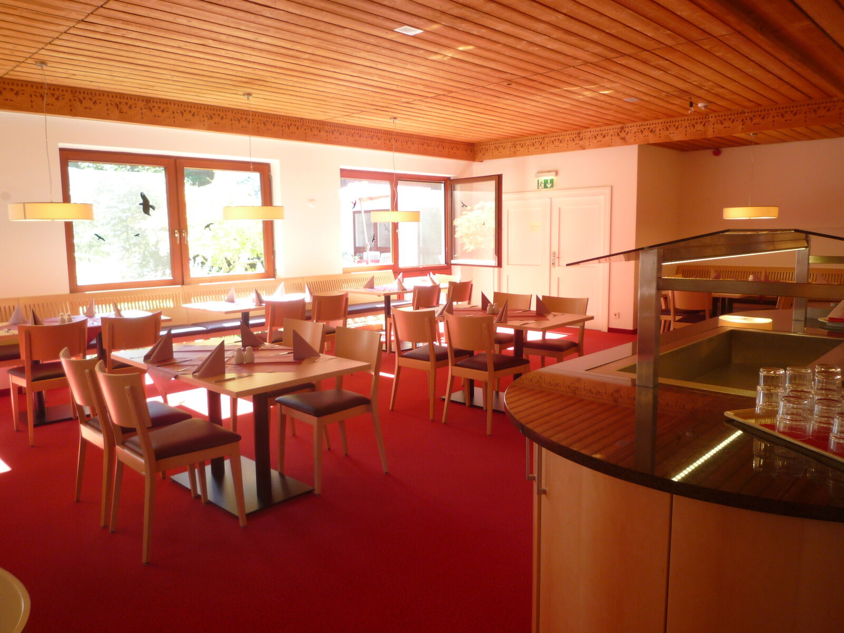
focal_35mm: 25
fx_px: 610
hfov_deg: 69.4
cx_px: 422
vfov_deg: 54.9
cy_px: 316
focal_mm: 4.4
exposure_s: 1/30
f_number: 2.8
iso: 100
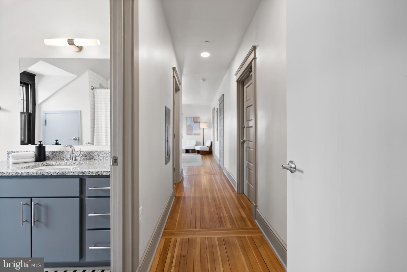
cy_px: 136
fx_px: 187
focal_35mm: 16
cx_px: 204
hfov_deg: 95.0
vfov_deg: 72.1
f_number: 4
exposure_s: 1/25
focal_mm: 16.5
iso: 640
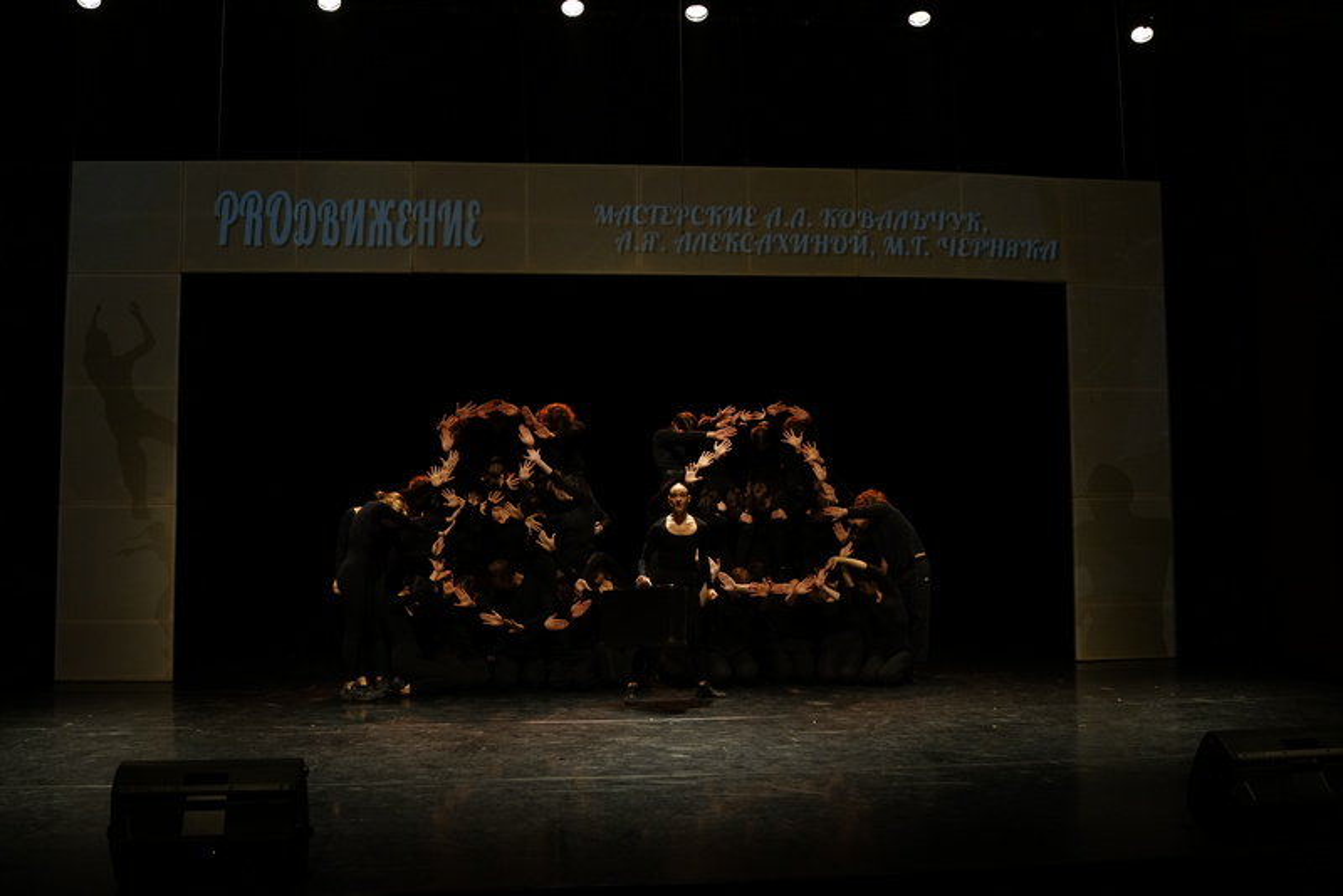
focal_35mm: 35
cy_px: 448
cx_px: 672
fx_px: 1306
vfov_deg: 37.9
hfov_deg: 54.4
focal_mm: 35
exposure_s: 1/200
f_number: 4.5
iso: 1600
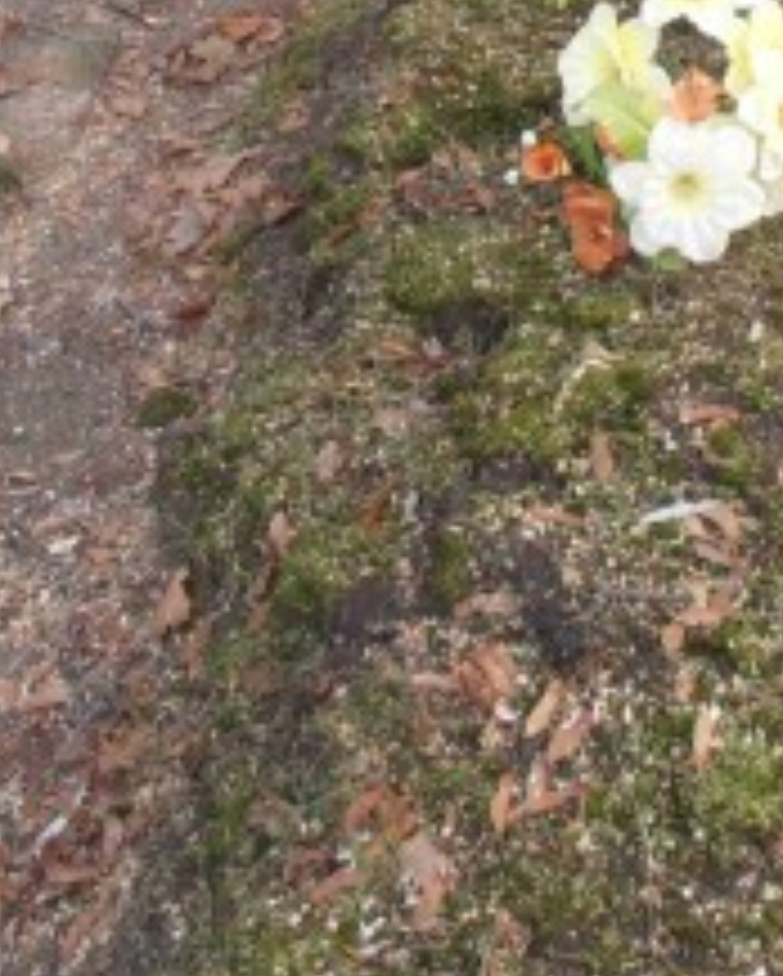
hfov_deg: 22.0
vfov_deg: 25.5
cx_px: 598
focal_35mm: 69
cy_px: -94
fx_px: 1996
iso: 80
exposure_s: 1/80
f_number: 3
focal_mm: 4.2
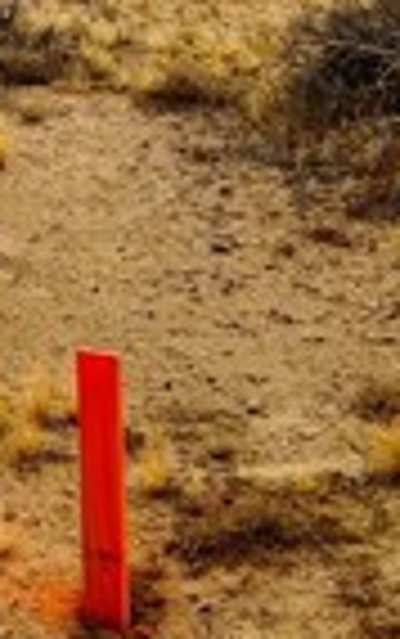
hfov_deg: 10.6
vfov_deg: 15.5
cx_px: 81
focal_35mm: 124
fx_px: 2158
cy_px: -320
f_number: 1.5
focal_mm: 5.7
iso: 50
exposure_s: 1/6211
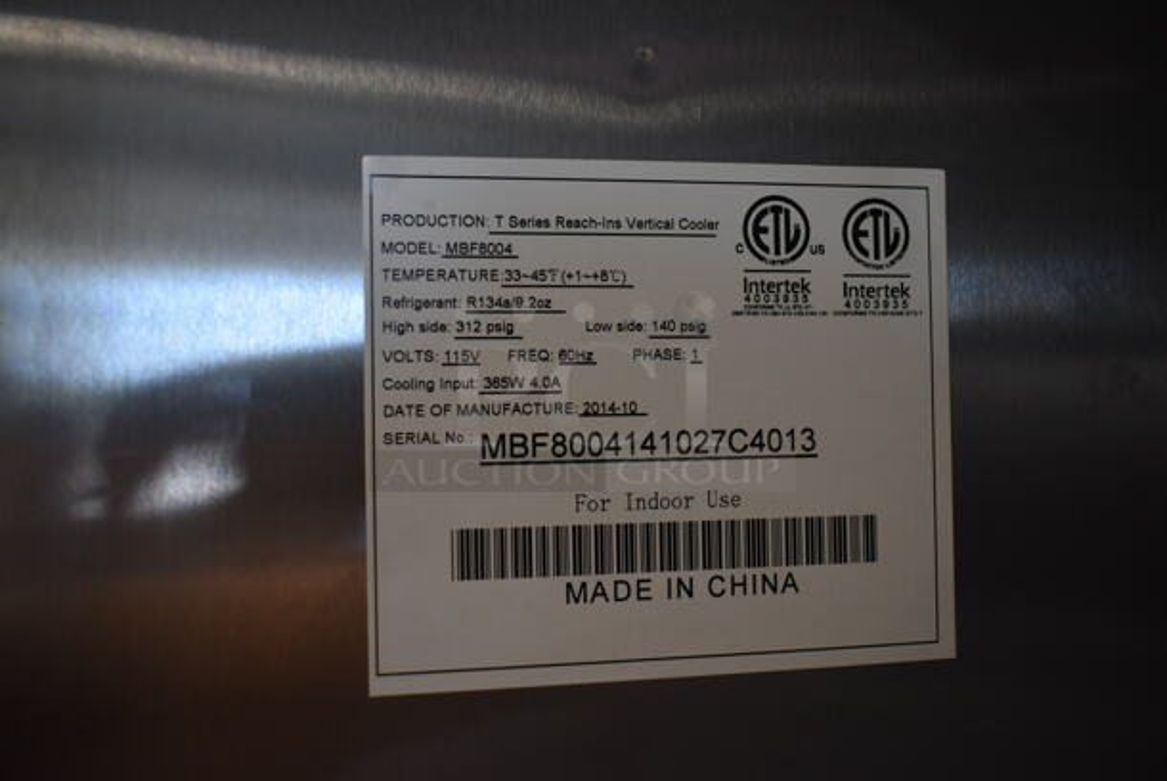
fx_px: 973
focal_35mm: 30
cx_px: 584
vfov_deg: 43.7
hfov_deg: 61.9
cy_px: 390
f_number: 4
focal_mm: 20
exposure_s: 1/60
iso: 800
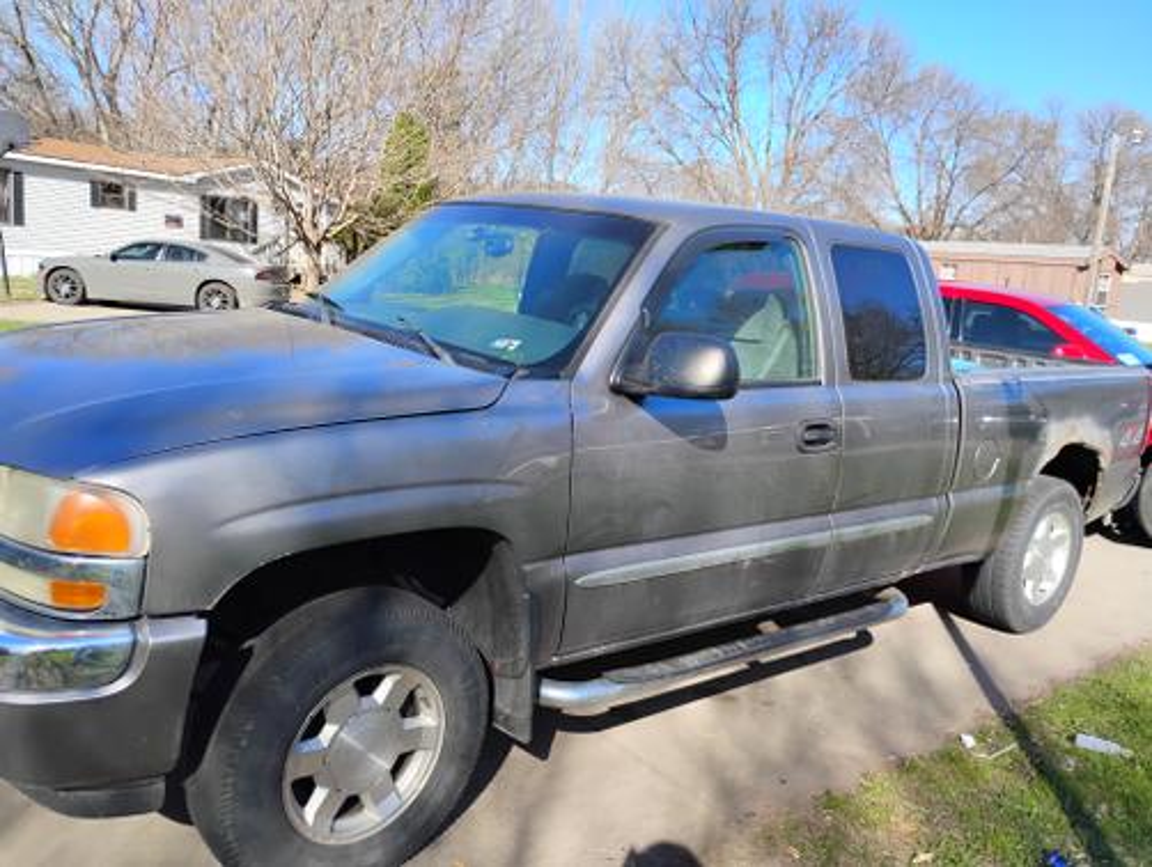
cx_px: 576
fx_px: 933
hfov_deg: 63.4
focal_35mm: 28
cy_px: 434
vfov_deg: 49.9
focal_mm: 4.26
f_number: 1.8
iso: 100
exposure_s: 1/387
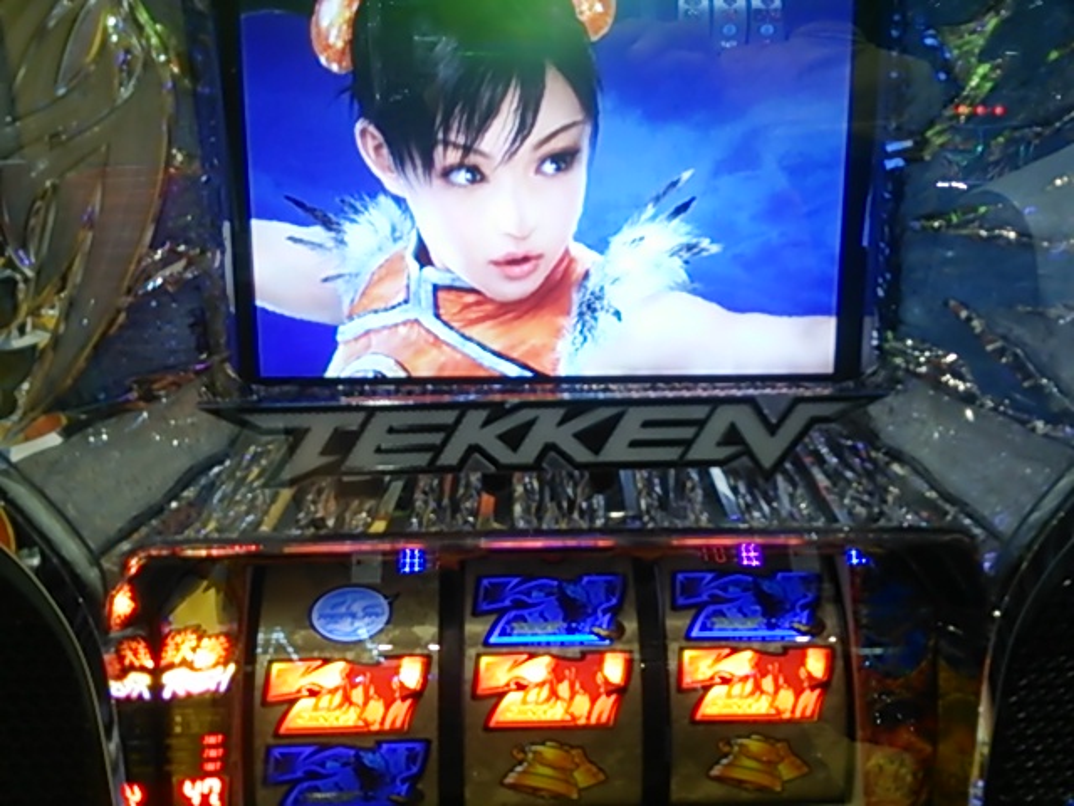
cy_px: 403
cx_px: 537
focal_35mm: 30
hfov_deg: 60.0
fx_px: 931
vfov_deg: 46.8
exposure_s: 1/44
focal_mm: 4.06
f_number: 1.94
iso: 100
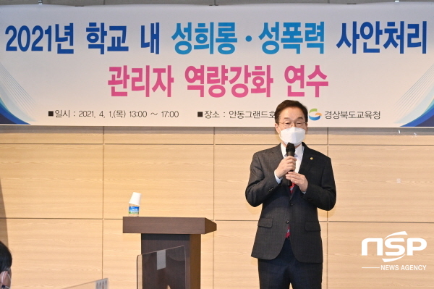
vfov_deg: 18.2
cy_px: 144
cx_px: 217
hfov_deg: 27.0
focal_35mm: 75
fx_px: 903
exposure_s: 1/200
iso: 4000
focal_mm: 75
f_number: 5
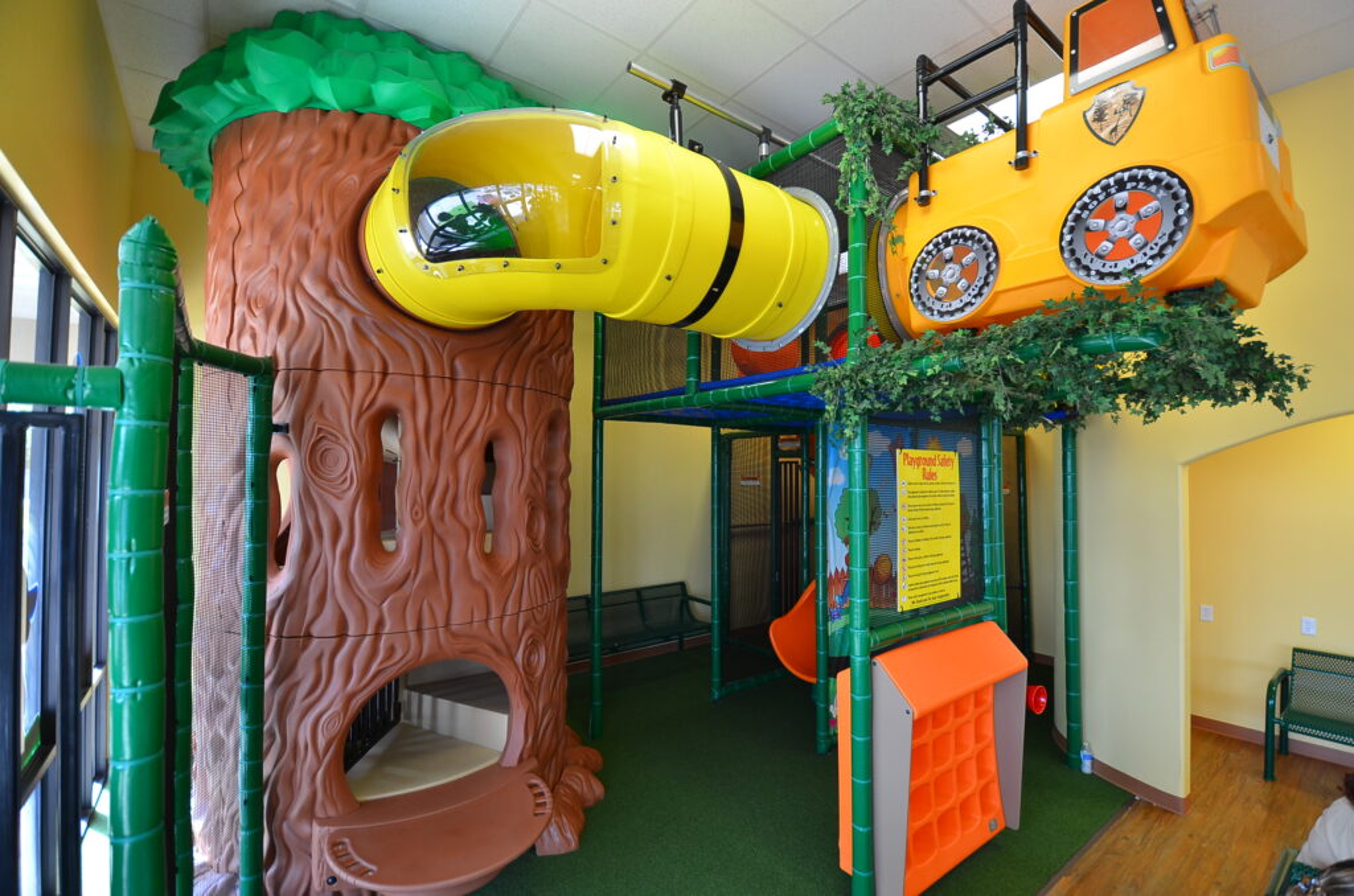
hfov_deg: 100.5
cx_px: 677
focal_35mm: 15
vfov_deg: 77.1
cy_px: 448
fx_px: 563
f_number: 3.5
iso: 400
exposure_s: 1/60
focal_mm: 10
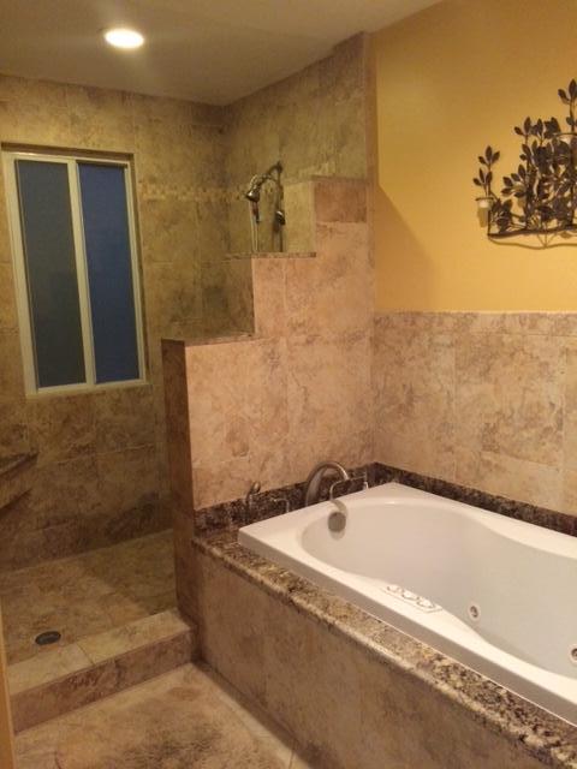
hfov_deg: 48.2
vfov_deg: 61.7
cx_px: 288
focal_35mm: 29
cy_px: 384
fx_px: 645
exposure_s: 1/30
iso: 320
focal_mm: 4.15
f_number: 2.2
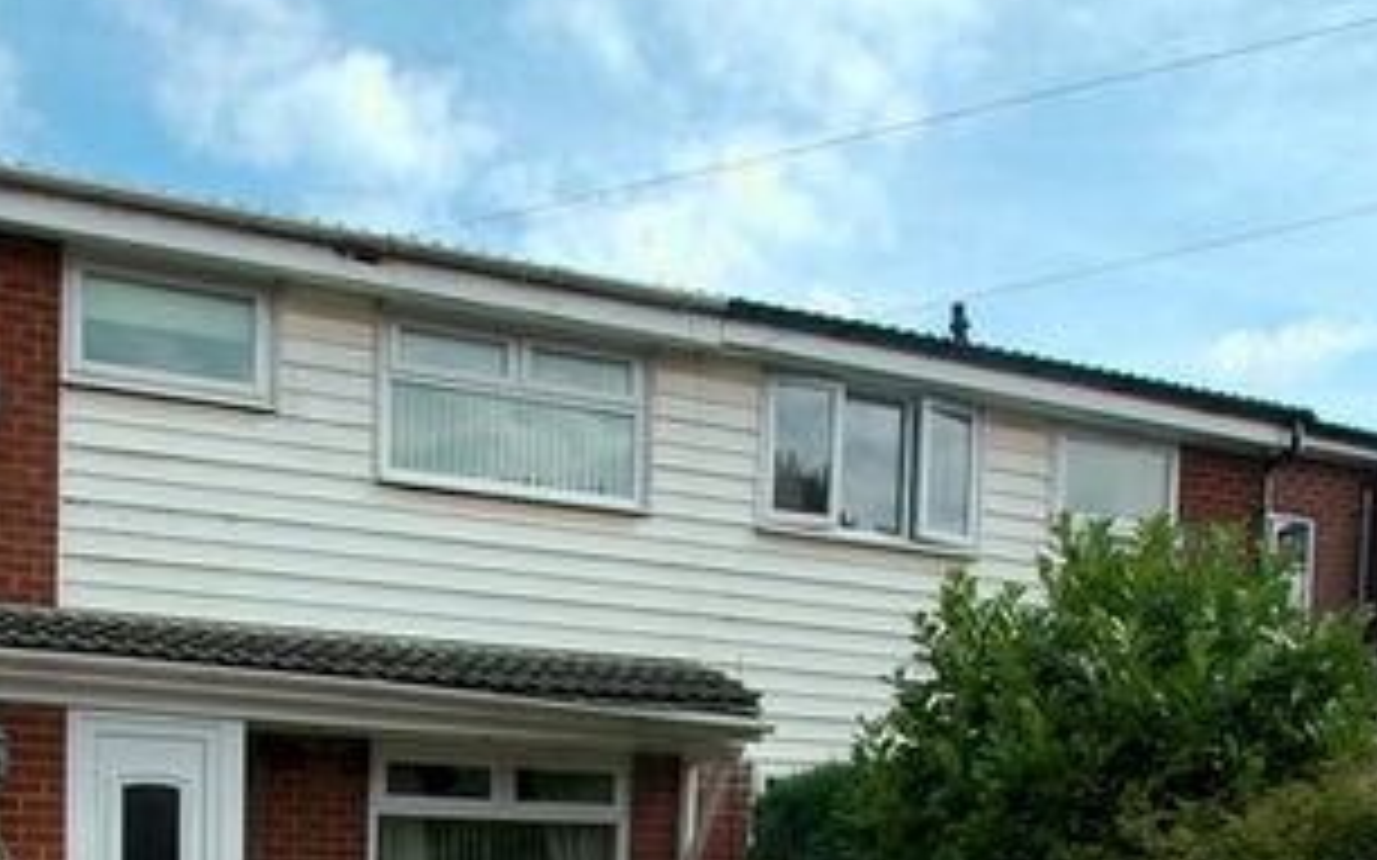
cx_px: 374
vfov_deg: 31.5
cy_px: 977
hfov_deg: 53.3
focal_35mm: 35
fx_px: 1313
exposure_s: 1/250
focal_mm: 10
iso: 200
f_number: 8
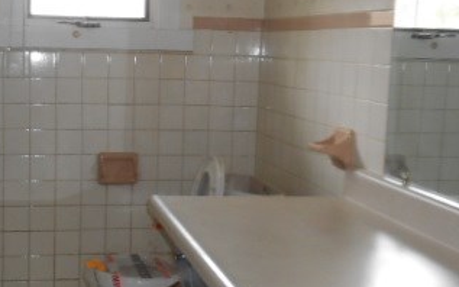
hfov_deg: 32.7
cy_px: 155
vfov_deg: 20.9
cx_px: 158
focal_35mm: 62
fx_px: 775
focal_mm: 5.1
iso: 200
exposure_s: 1/25
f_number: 3.4
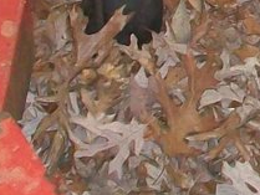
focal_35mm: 246
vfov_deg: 5.8
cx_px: 504
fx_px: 1849
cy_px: -310
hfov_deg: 7.7
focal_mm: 5.7
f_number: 2.8
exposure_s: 1/60
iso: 160
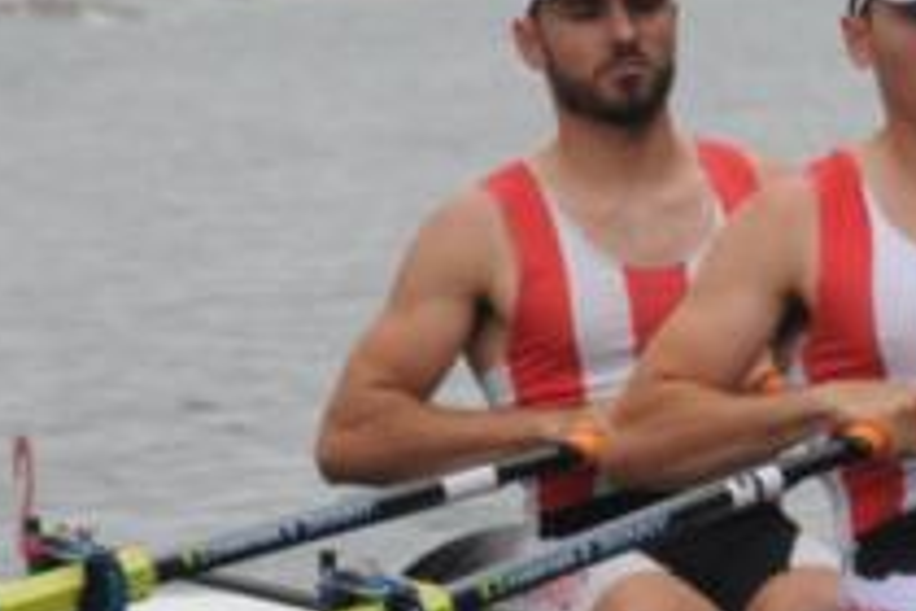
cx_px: 881
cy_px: 183
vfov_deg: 2.2
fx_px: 15855
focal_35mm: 623
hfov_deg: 3.3
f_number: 10
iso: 500
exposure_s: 1/400
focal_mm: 175
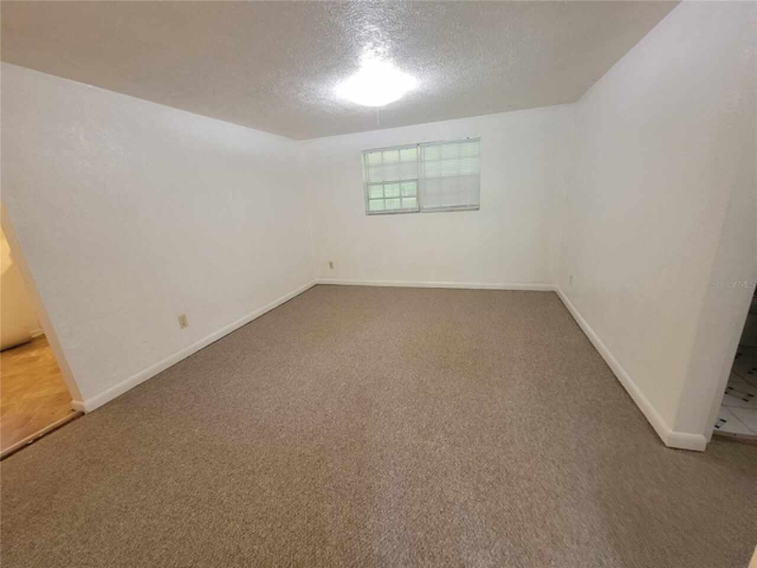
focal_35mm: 13
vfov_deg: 89.9
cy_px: 284
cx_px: 378
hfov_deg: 106.2
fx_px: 284
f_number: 2.2
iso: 400
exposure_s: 1/40
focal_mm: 2.2
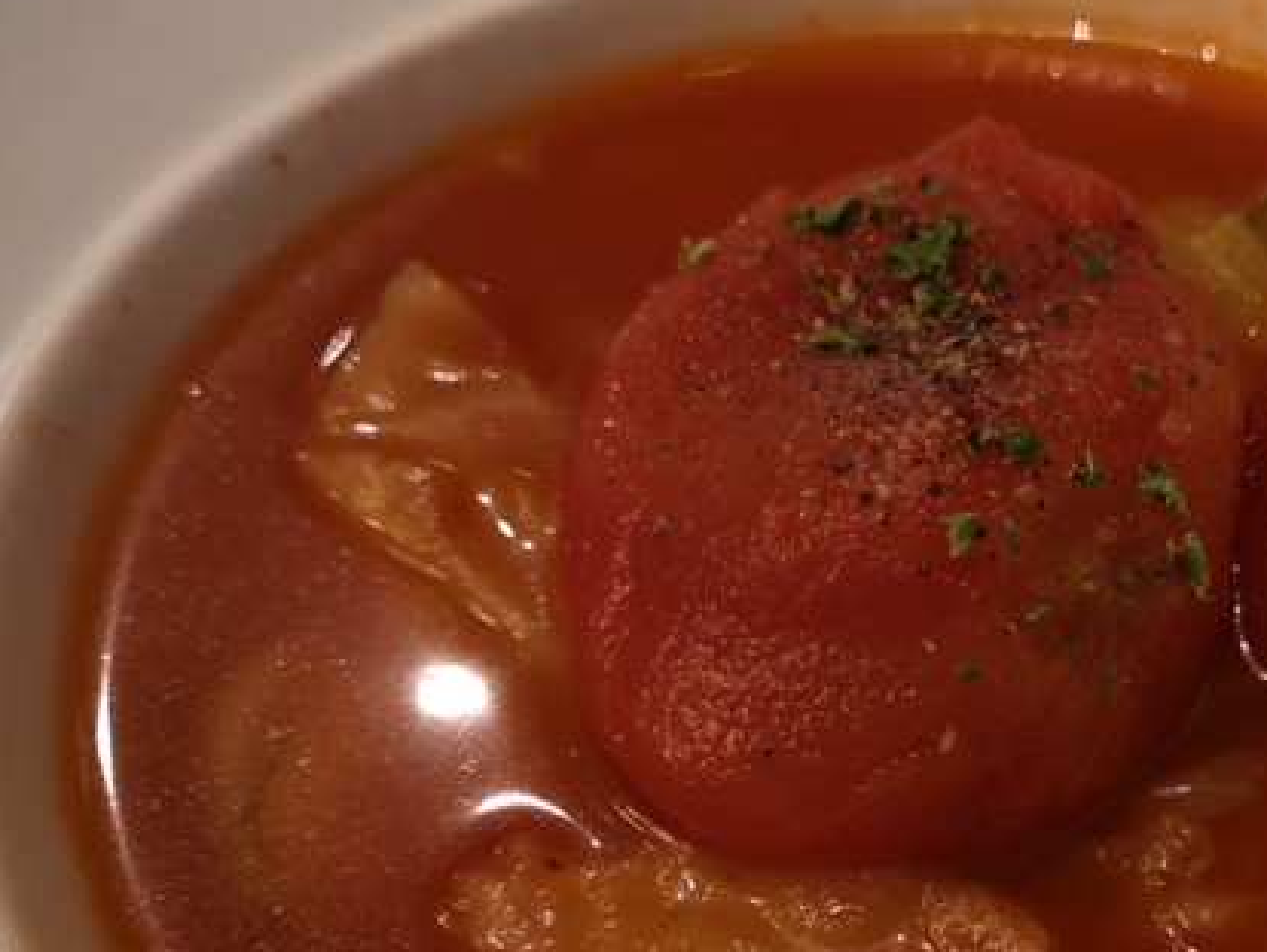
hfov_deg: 35.8
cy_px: 720
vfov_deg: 27.7
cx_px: 971
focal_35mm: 52
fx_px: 1905
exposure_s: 1/25
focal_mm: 3.95
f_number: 1.8
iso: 400
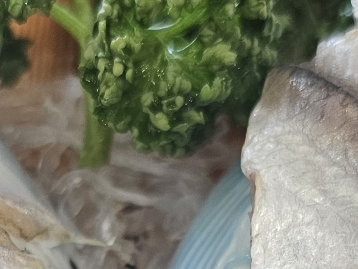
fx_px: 1210
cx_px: 135
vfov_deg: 11.8
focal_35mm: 117
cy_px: 466
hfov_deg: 16.8
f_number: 1.7
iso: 100
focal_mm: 6.3
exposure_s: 1/120
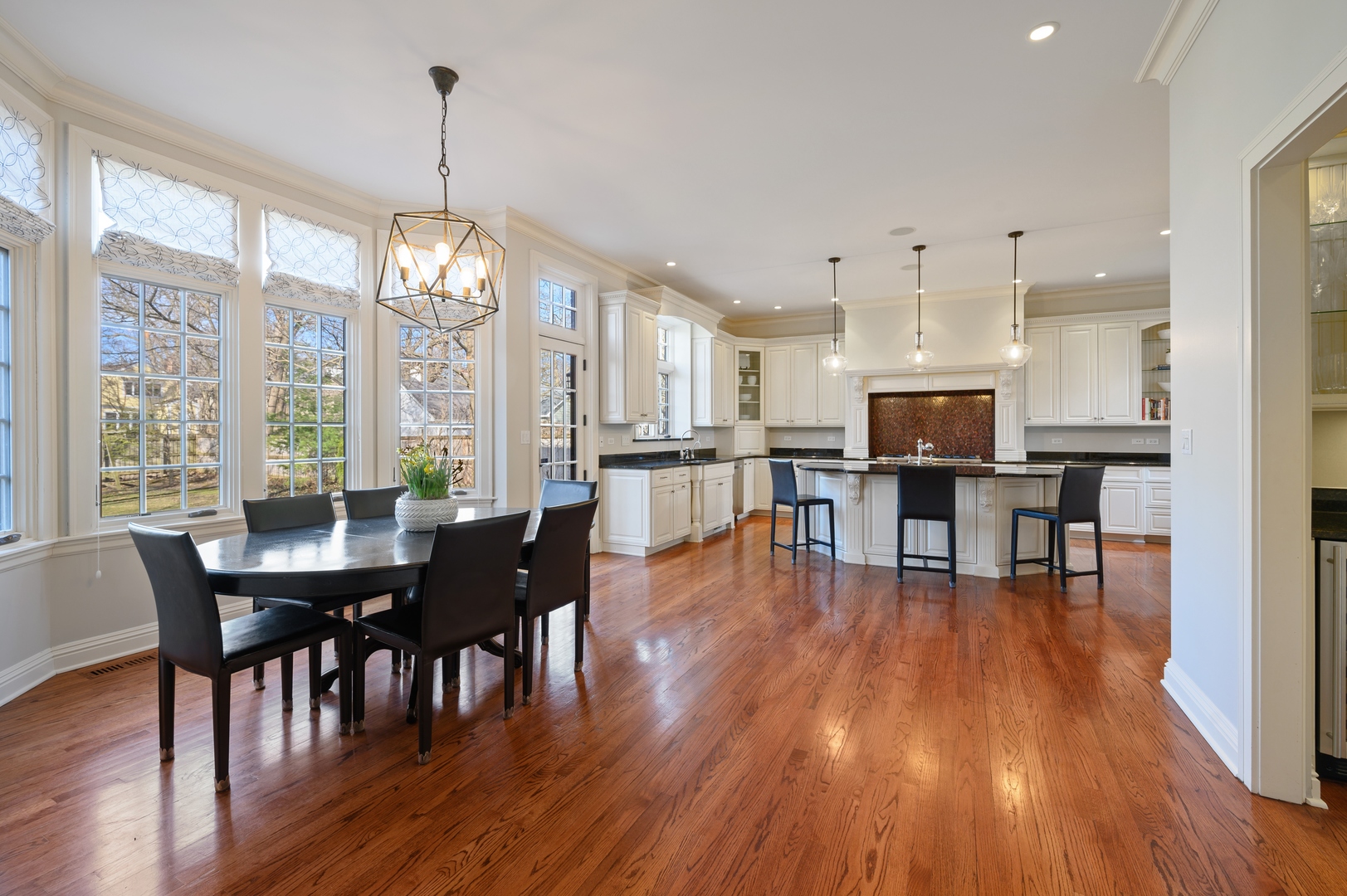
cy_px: 448
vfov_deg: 77.3
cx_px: 674
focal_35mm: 15
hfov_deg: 100.4
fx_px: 561
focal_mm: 15
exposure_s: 1
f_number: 8
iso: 200
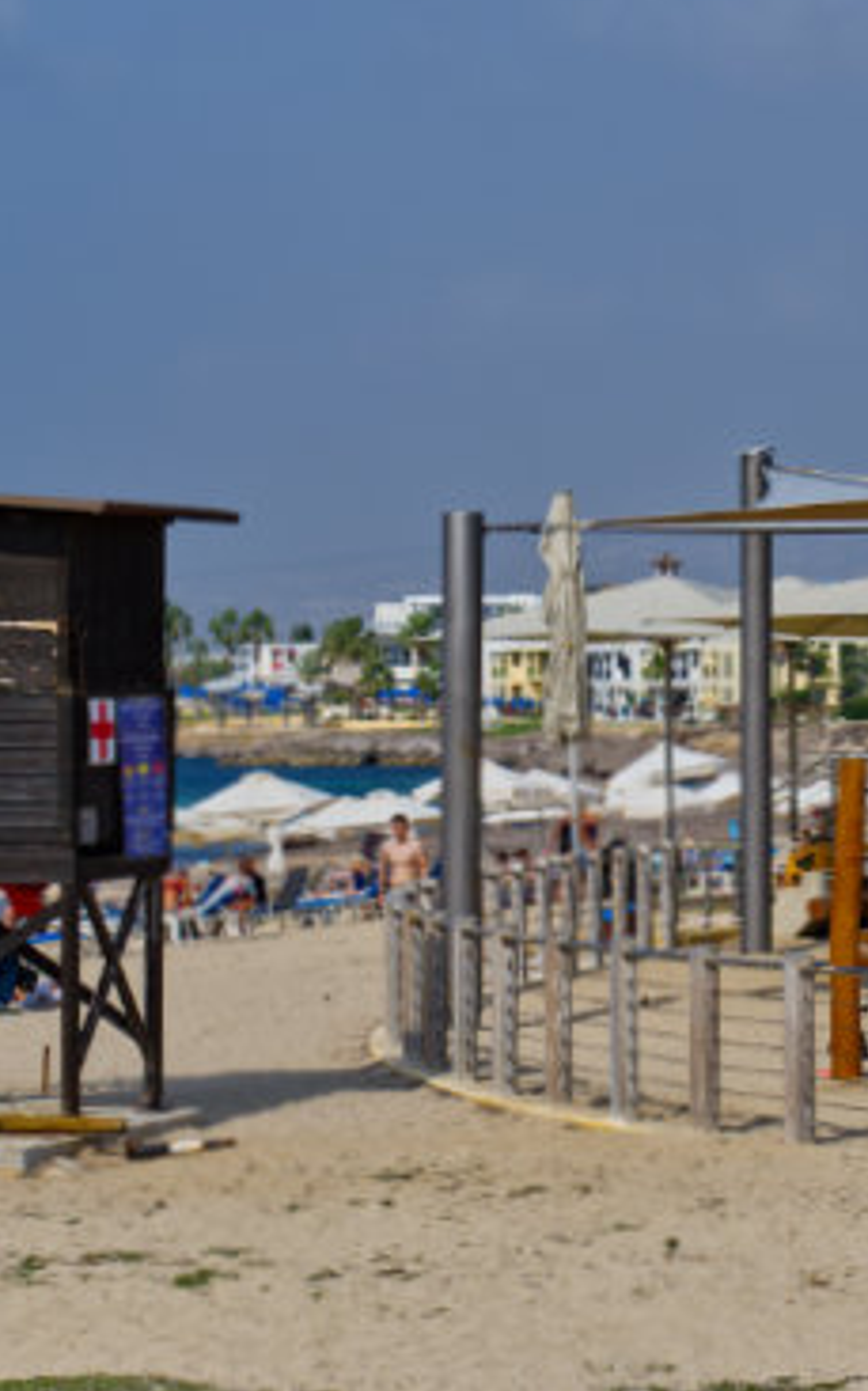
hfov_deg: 10.2
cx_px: 754
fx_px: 4850
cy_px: 688
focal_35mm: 128
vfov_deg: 16.3
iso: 100
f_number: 5
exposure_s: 1/1250
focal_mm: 30
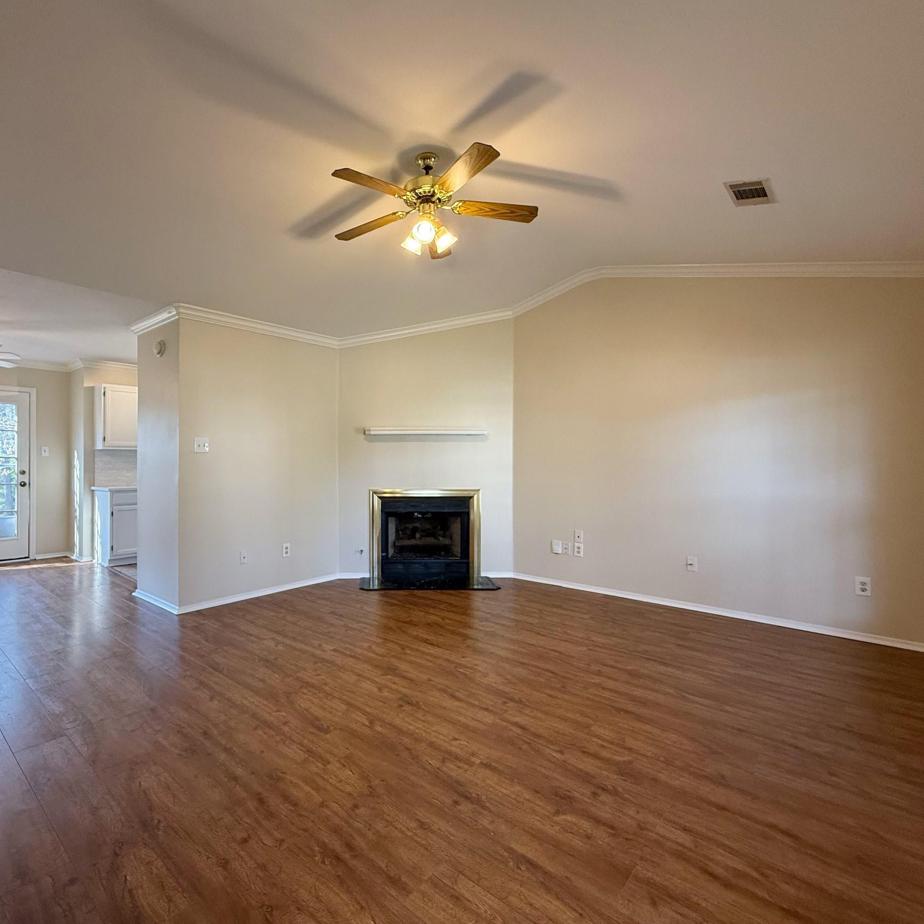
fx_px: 513
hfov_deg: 83.1
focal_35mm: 17
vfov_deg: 84.0
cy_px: 456
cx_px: 376
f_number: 2.2
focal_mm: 2.22
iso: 320
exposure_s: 1/120
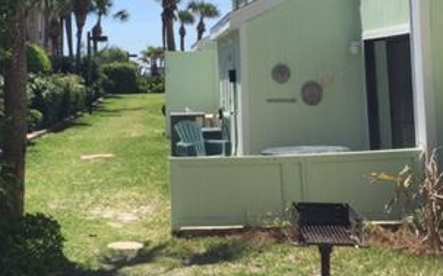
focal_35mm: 65
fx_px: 784
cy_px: -23
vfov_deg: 19.2
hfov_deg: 31.4
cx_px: 171
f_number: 2.2
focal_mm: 4.15
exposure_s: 1/2083
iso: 32
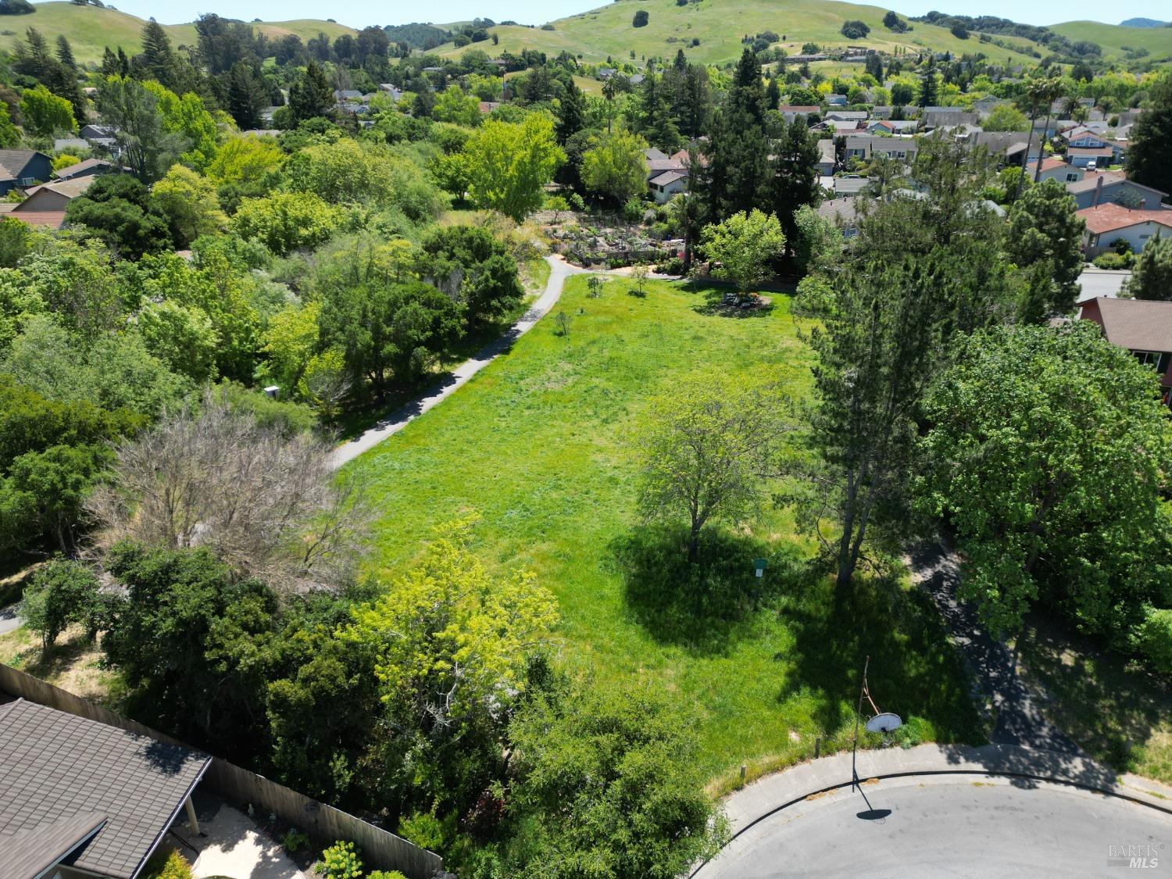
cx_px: 586
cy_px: 440
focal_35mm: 24
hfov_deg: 71.6
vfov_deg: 56.8
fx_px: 813
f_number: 1.7
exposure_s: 1/1500
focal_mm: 6.72
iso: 110
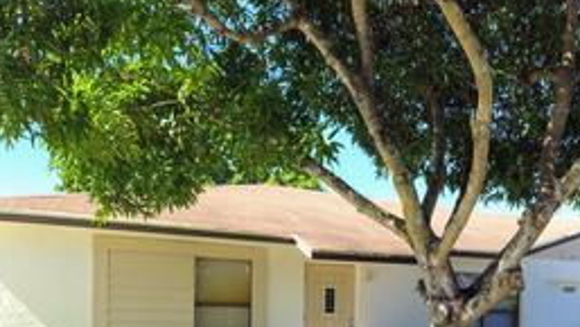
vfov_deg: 28.8
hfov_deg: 49.2
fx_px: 600
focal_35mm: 39
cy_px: 316
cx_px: 445
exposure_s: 1/702
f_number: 1.8
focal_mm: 5.4
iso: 50
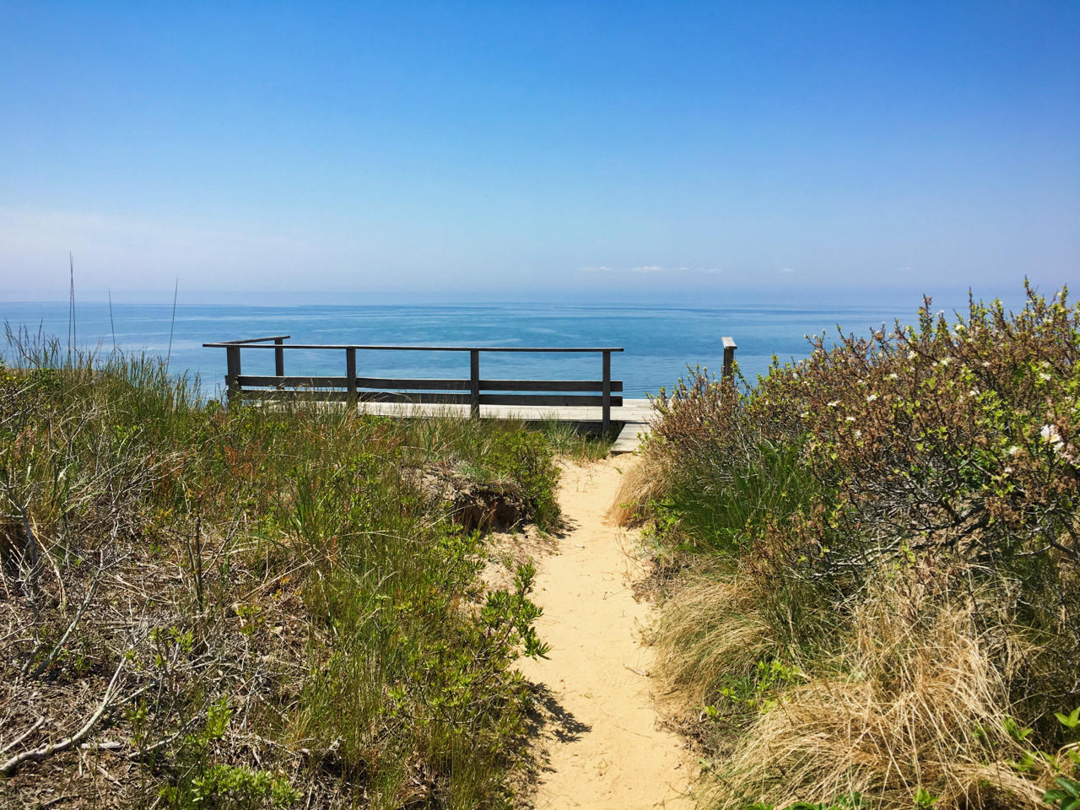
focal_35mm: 29
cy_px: 405
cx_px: 540
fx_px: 905
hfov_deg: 61.7
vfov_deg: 48.2
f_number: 2.2
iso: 25
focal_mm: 4.15
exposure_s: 1/1709
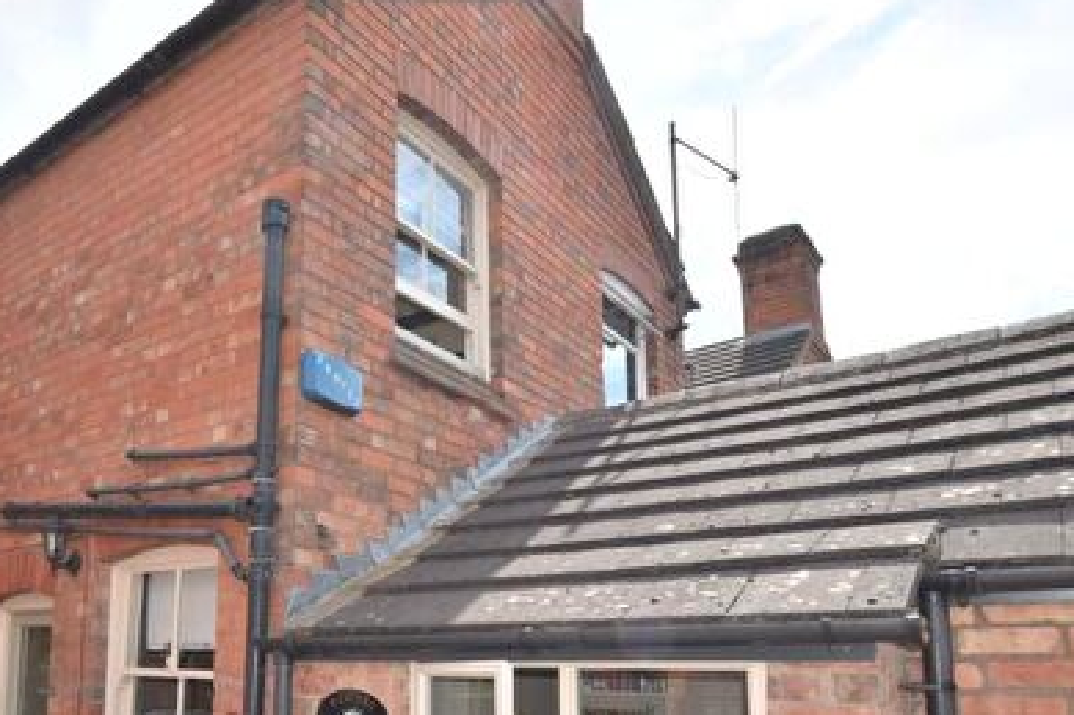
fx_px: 805
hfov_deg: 65.2
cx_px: 340
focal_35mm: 27
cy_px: 537
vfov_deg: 46.2
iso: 100
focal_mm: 10
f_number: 8
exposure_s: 1/200
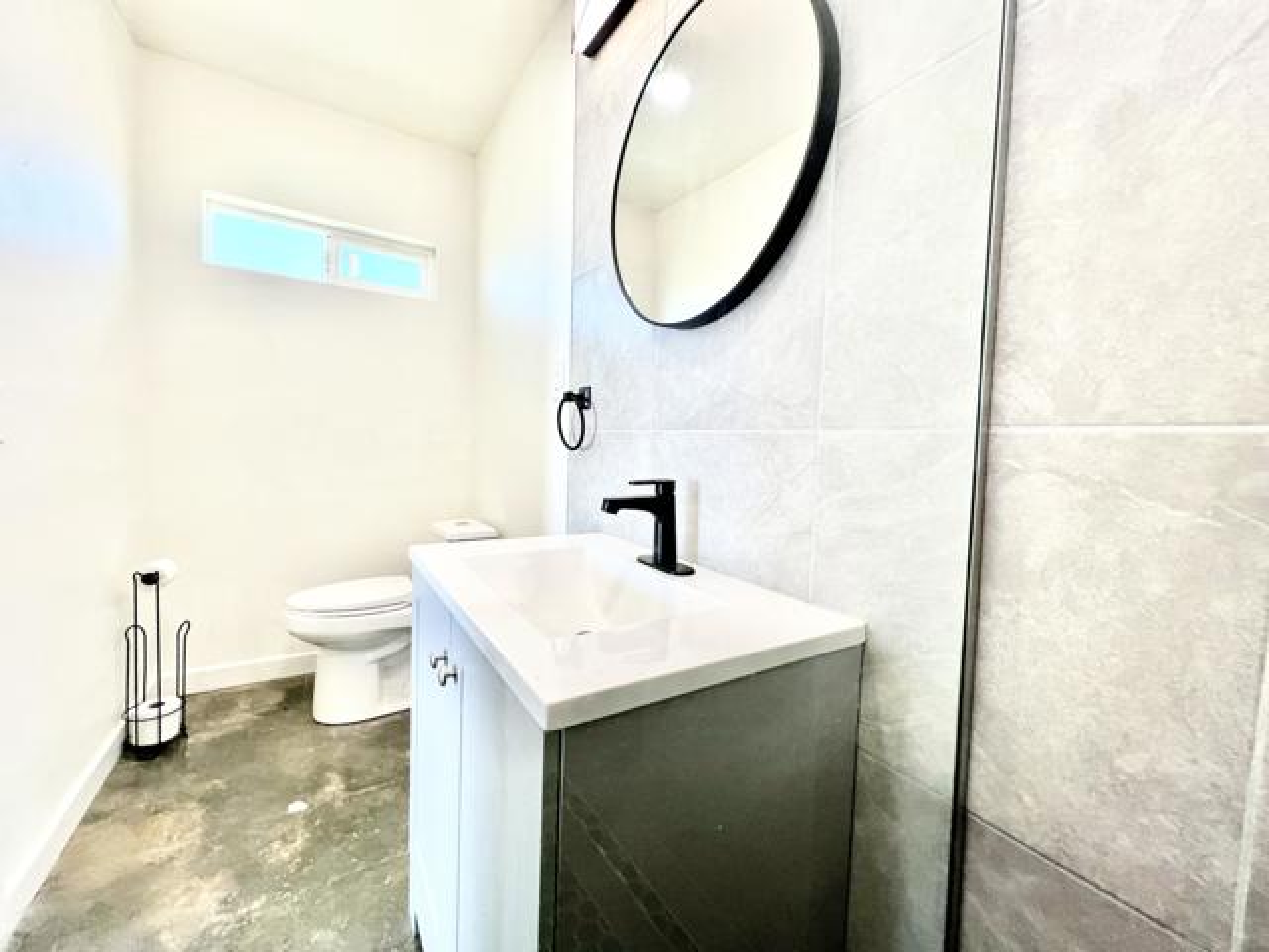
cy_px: 476
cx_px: 634
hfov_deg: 106.2
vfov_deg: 89.9
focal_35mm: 13
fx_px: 477
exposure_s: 1/120
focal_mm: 1.57
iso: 80
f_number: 1.8
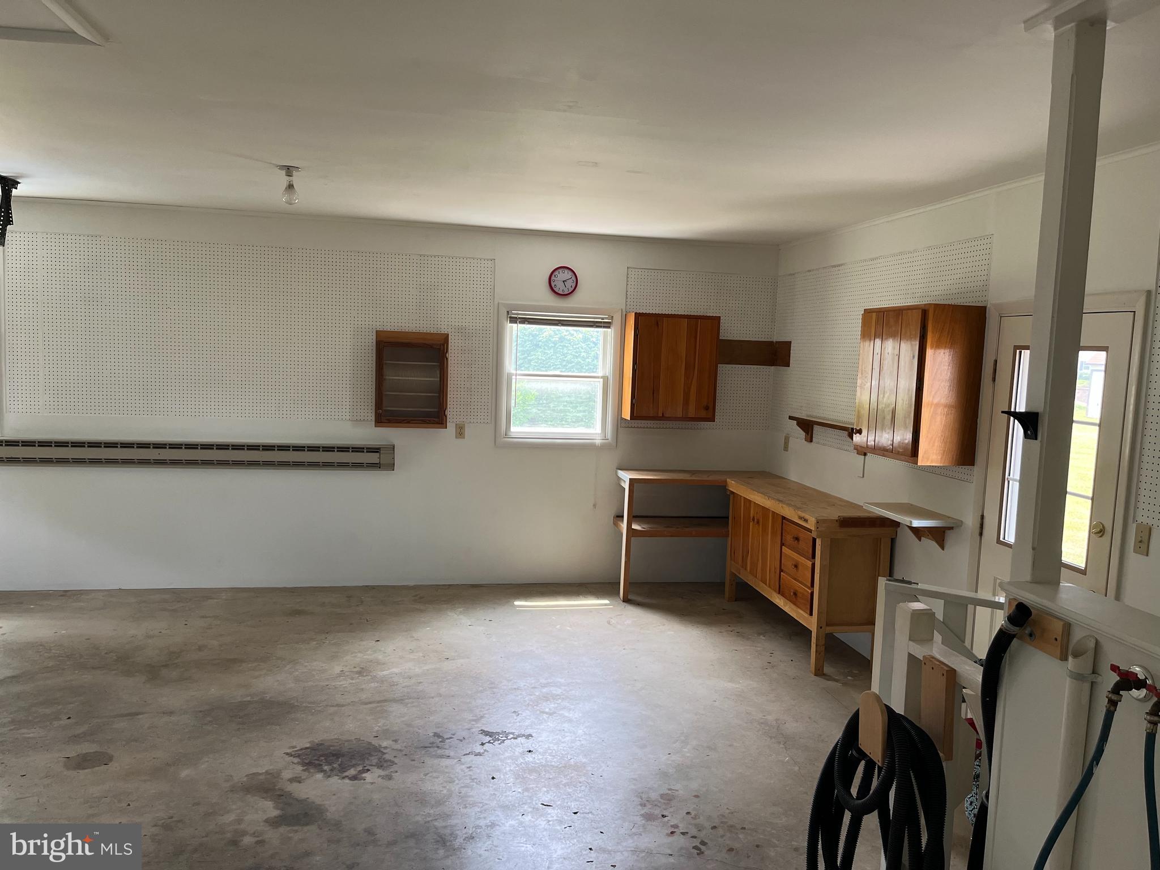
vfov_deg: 53.1
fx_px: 871
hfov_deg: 67.3
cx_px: 580
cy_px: 435
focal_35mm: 26
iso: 125
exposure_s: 1/111
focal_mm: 5.1
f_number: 1.6
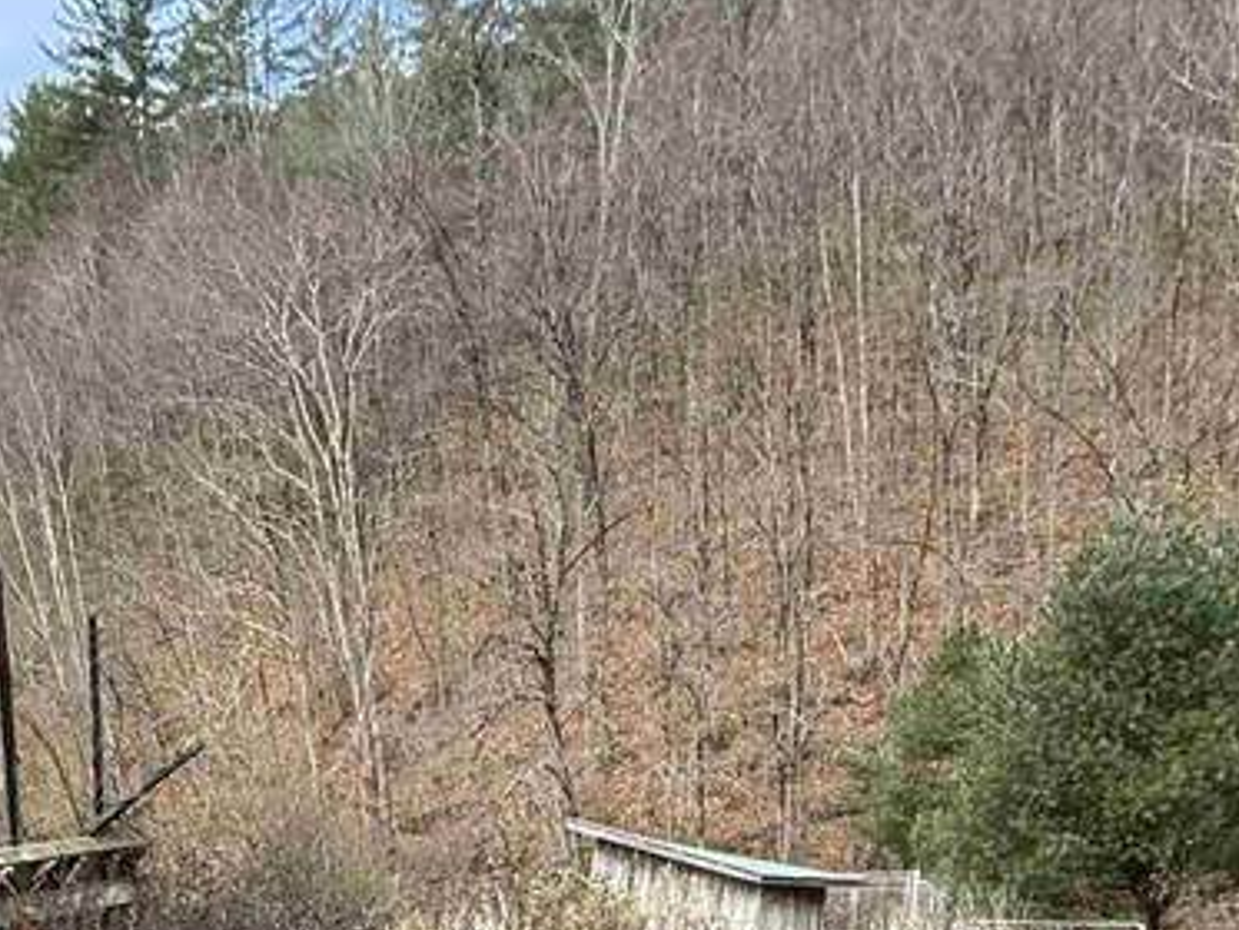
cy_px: 1242
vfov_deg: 25.6
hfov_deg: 37.9
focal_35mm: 48
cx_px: 209
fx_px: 1719
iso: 50
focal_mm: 2.22
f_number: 2.2
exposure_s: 1/99
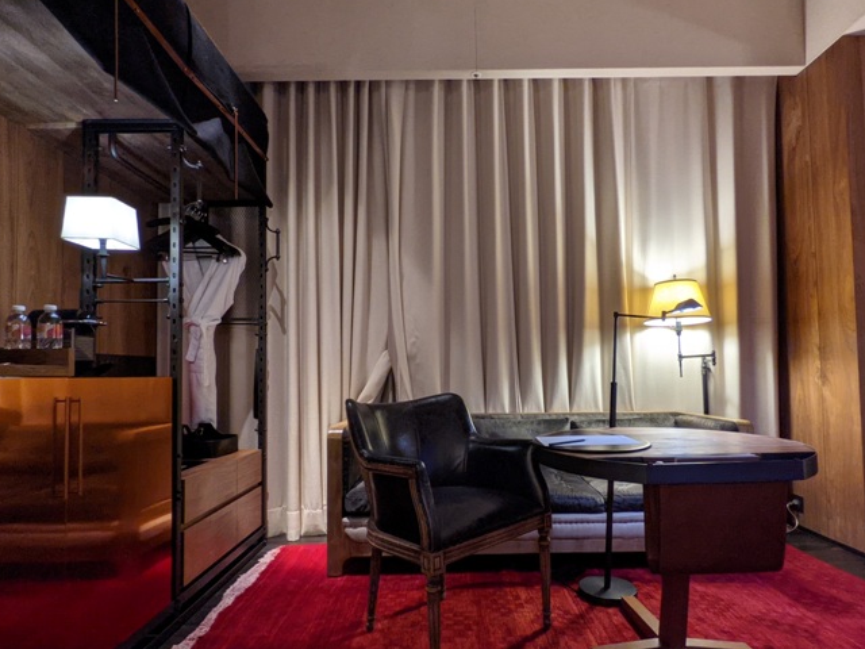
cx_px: 454
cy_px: 347
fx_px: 500
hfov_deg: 81.7
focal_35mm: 20
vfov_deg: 65.9
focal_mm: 2.22
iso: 193
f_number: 2.2
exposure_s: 1/24
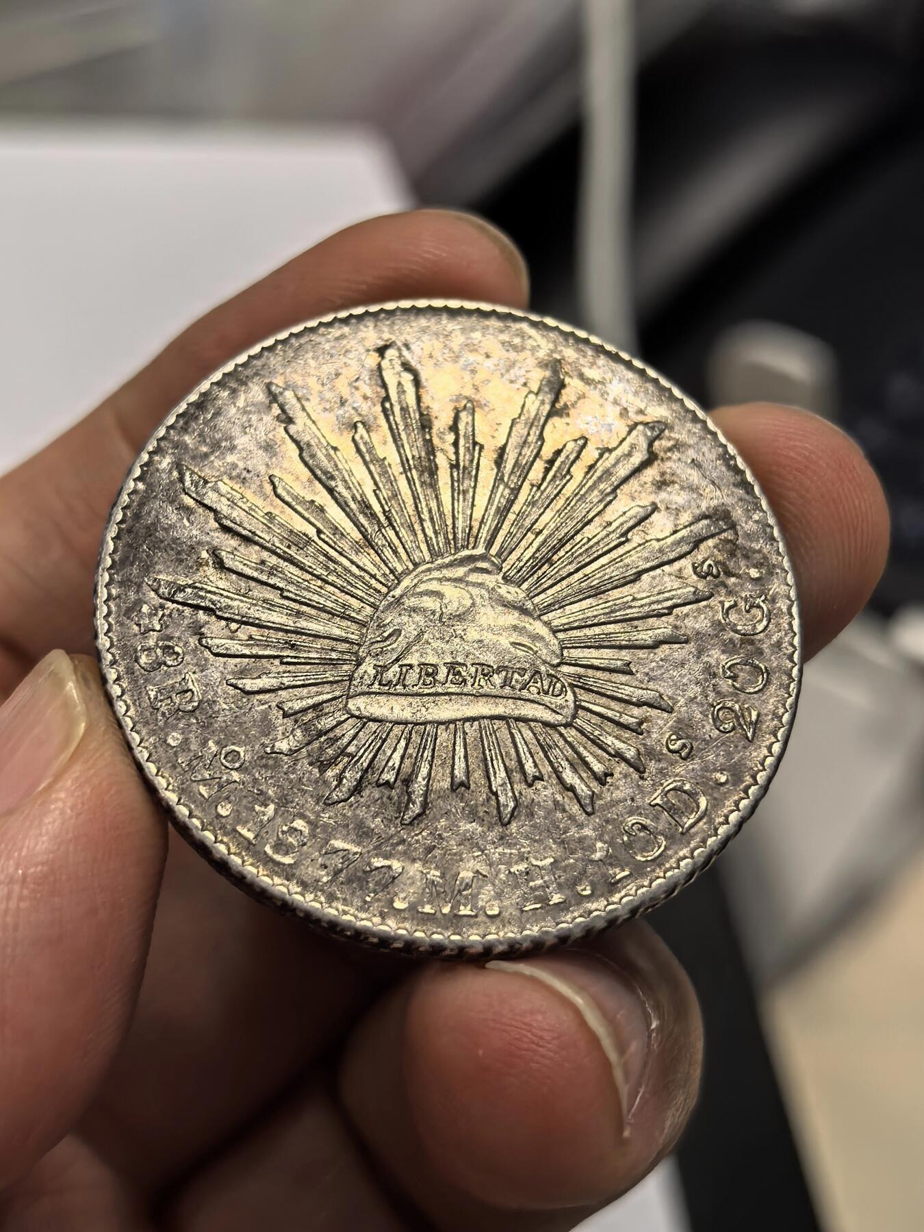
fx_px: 1922
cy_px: 616
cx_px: 462
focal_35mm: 54
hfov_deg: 27.0
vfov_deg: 35.5
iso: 64
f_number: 2
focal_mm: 6.98
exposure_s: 1/100
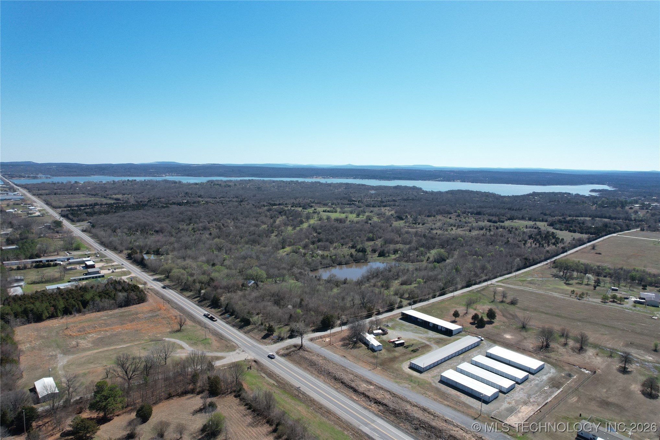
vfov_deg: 57.2
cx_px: 330
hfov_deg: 78.6
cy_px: 220
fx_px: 403
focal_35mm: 22
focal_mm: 8.38
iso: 200
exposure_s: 1/3200
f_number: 2.8
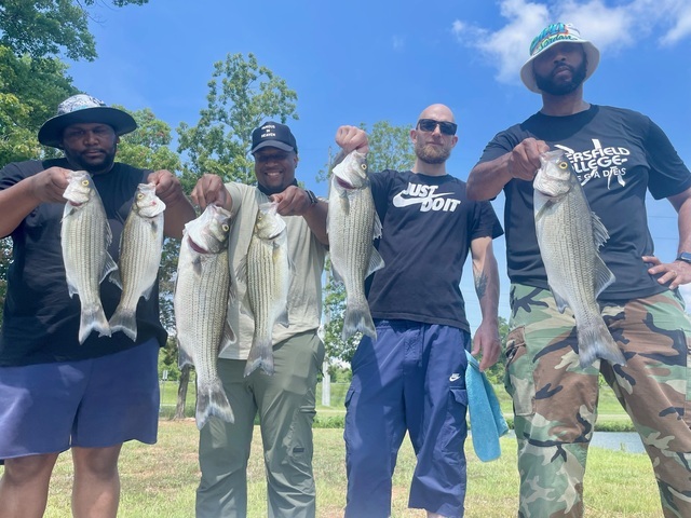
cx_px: 346
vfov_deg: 53.1
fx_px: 519
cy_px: 259
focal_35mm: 26
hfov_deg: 67.3
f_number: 1.6
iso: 32
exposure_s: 1/1715
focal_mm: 4.2
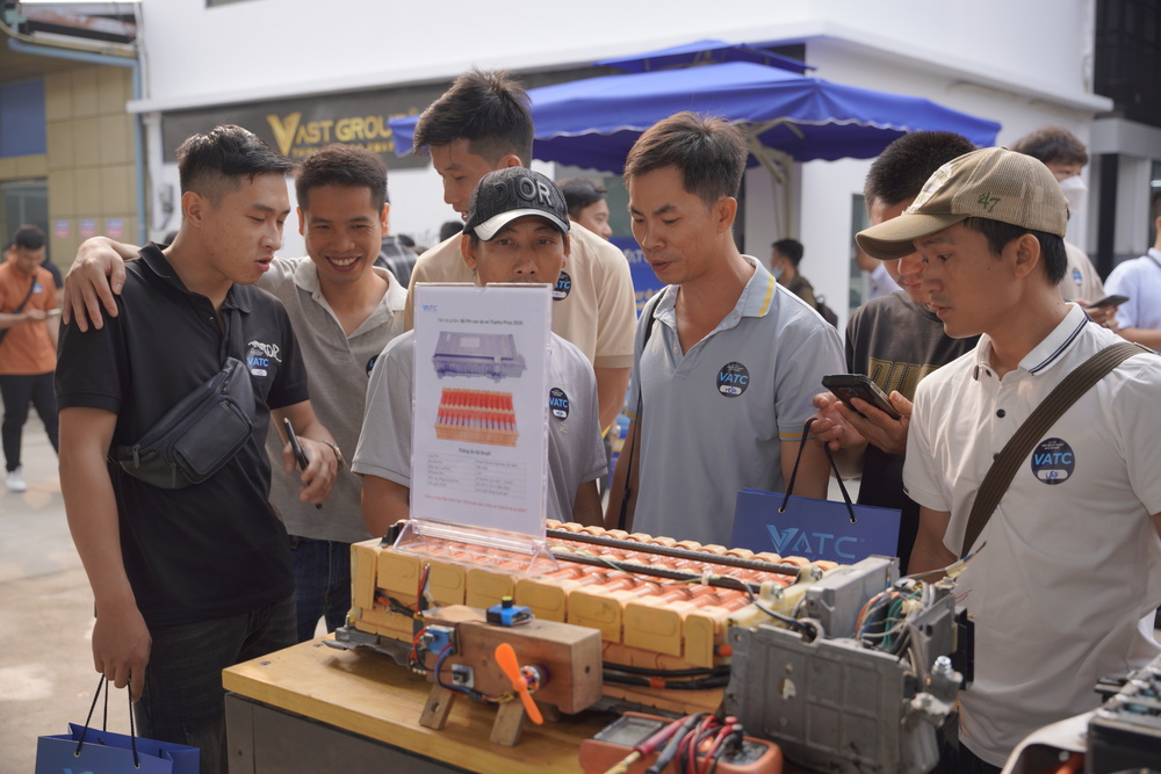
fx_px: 1258
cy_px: 387
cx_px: 580
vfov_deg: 34.2
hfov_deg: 49.5
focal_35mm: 39
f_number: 4
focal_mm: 39
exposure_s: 1/160
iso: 100
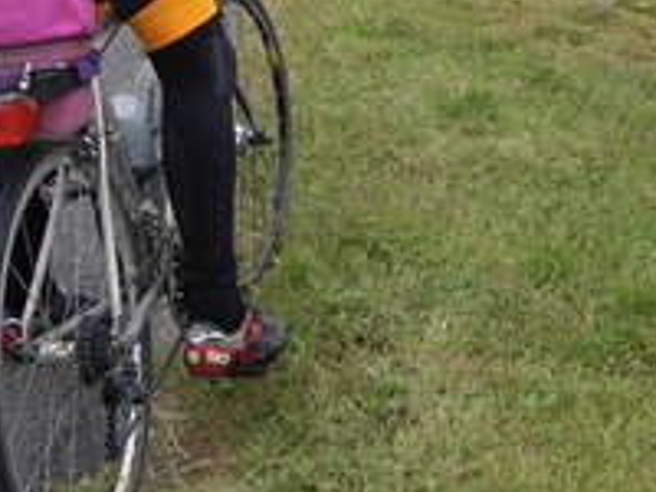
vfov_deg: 14.4
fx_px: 1876
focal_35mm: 99
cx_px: 459
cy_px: -128
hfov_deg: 19.7
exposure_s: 1/160
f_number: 2.8
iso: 64
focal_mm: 5.8
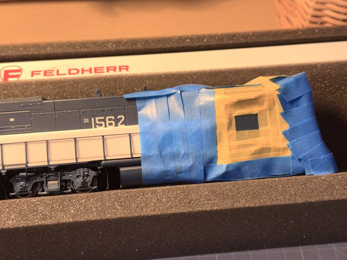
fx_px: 481
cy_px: 130
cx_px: 174
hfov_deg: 39.7
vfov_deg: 30.3
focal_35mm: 48
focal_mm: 6.76
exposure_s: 1/50
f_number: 1.78
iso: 100
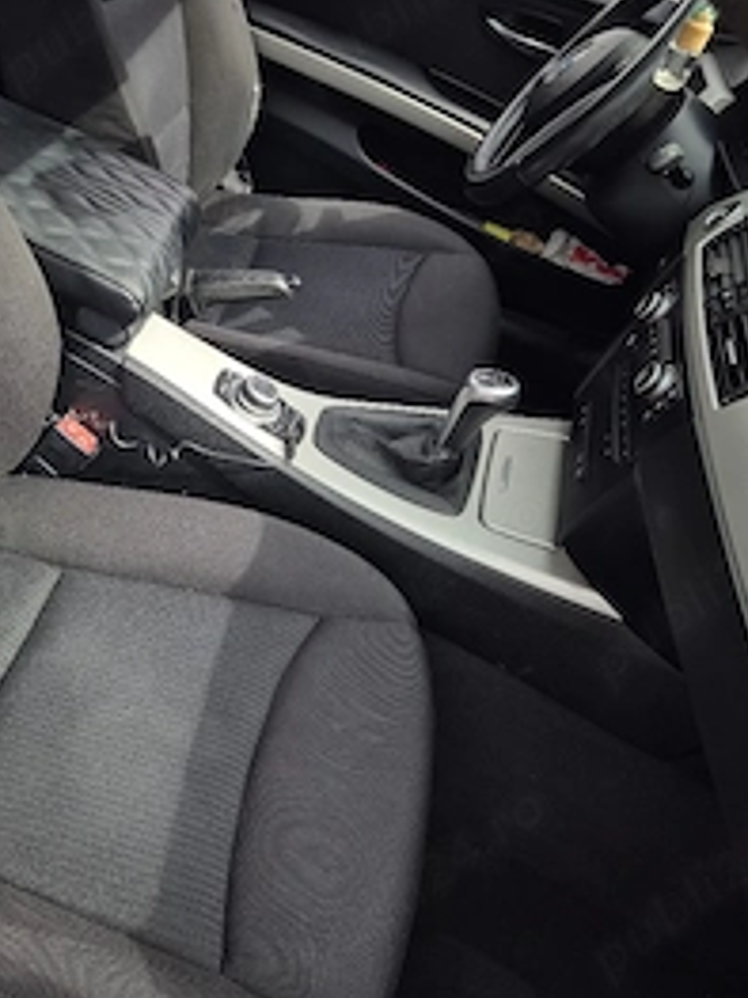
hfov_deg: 39.7
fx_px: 1009
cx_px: 201
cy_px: 338
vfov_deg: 51.7
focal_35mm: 35
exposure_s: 1/357
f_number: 1.8
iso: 25
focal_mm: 5.4
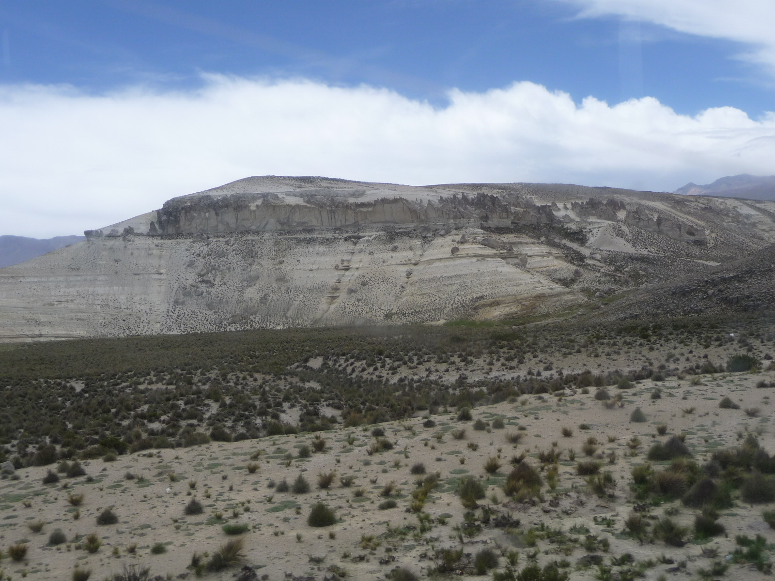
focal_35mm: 40
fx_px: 896
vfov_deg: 36.0
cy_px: 290
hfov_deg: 46.8
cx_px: 388
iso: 100
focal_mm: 6.7
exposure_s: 1/800
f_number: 3.9
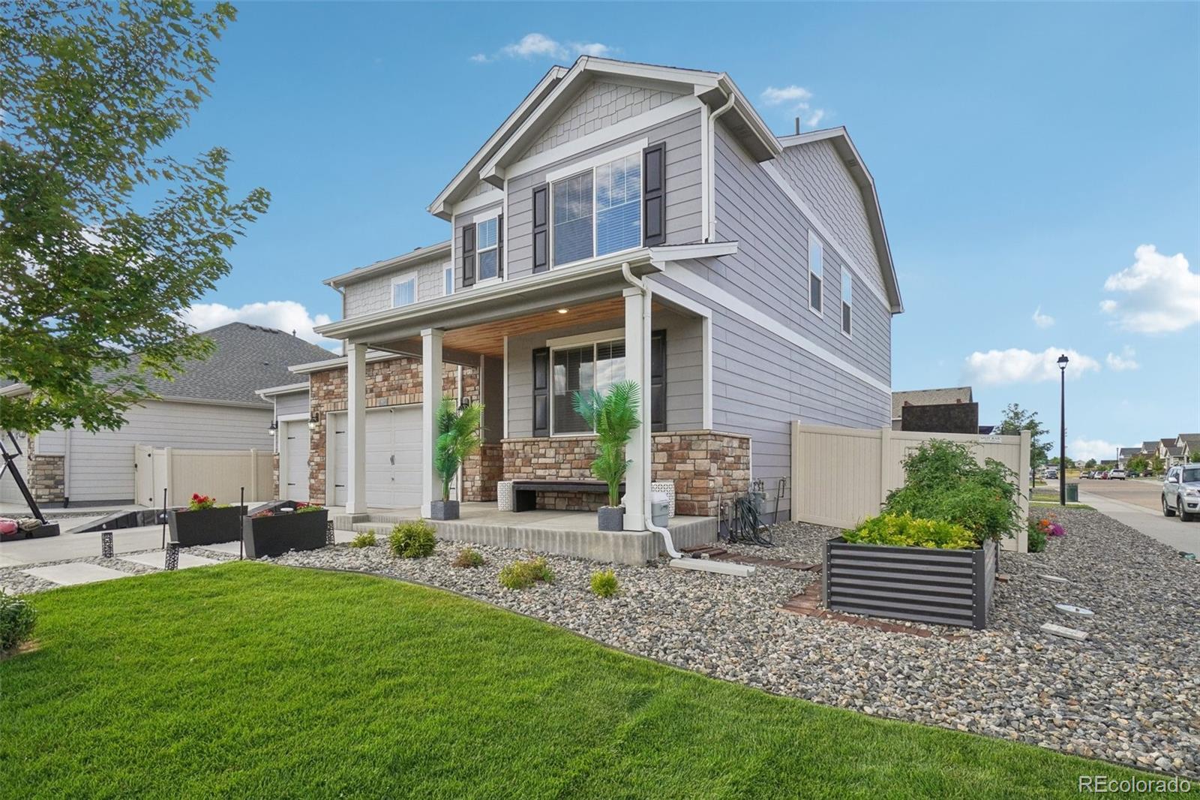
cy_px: 400
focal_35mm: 16
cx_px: 600
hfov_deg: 95.0
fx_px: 550
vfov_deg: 72.0
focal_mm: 11
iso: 400
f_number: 9
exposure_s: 1/320
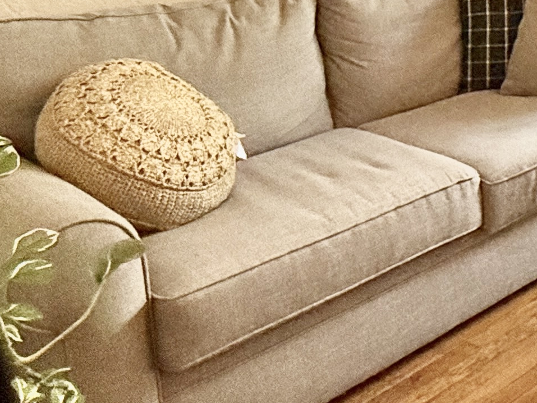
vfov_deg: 22.0
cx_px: 795
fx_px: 915
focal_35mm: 59
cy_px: -141
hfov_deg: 25.2
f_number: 2.2
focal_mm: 2.22
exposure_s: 1/100
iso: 250
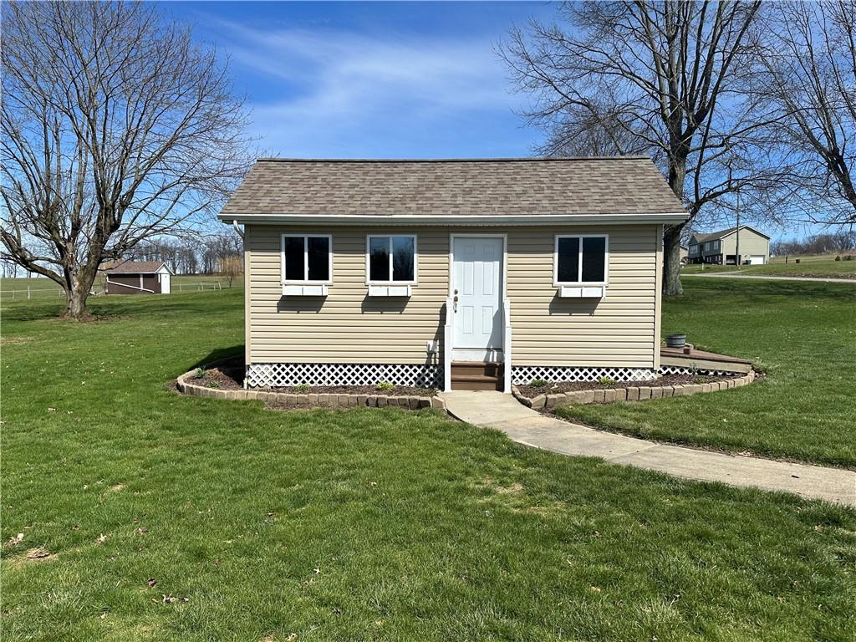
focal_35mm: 24
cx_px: 428
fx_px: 593
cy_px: 321
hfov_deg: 71.6
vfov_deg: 56.8
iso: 80
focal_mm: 6.86
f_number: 1.78
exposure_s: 1/5525
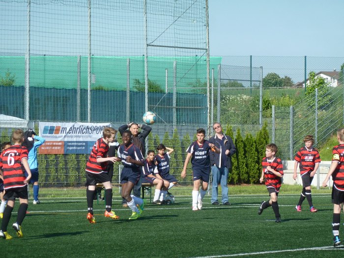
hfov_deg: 8.2
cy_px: 129
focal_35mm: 242
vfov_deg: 6.1
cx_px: 172
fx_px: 2405
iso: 160
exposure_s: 1/640
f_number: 4.7
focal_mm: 39.7
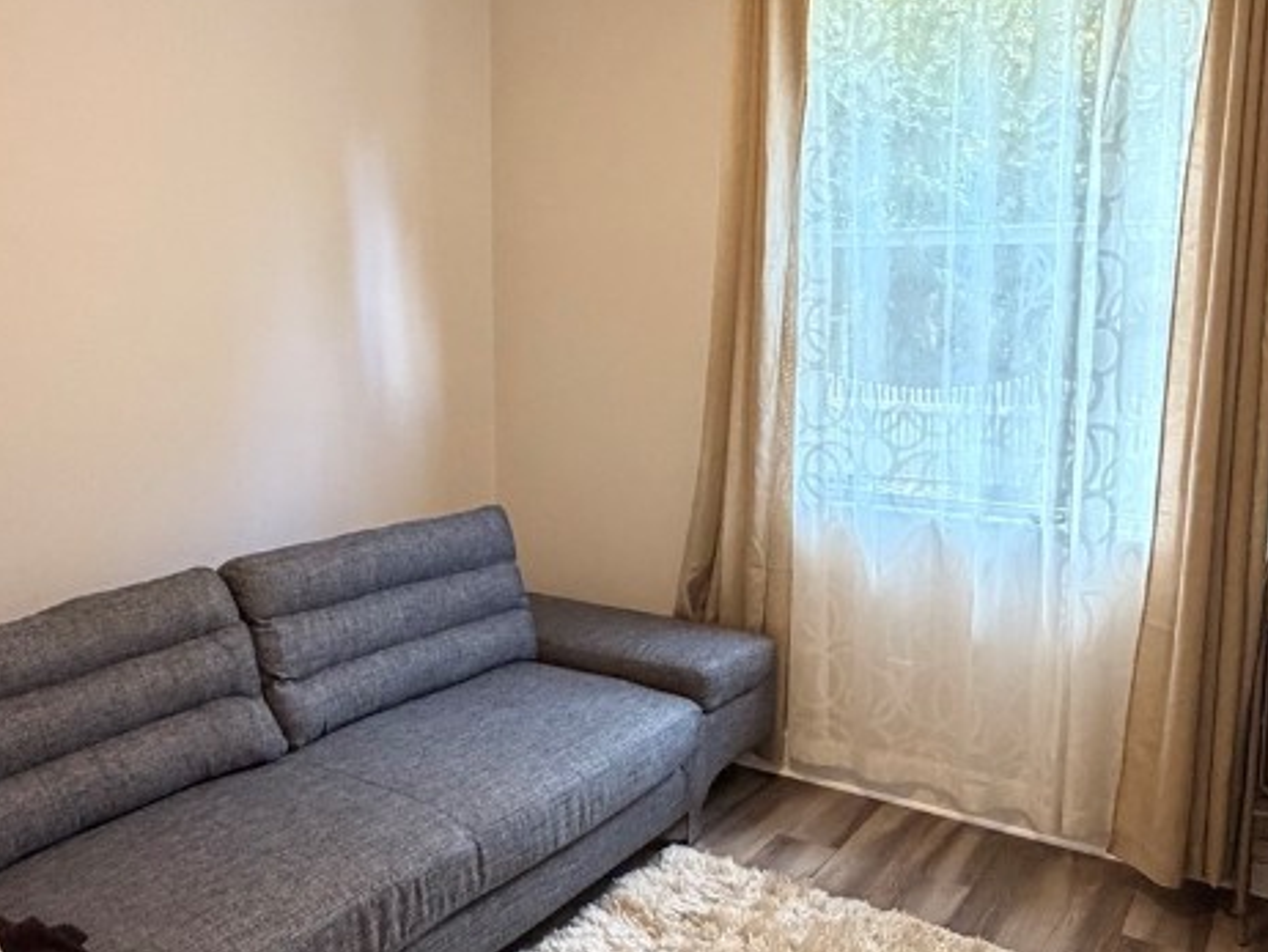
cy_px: 447
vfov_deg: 45.5
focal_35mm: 31
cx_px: 689
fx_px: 1136
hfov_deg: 58.2
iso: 500
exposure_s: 1/60
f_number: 2.2
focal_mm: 2.22
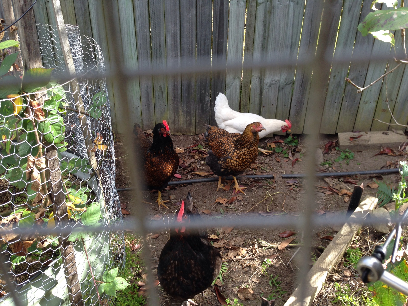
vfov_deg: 42.9
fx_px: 389
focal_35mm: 33
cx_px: 204
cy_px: 153
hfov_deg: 55.4
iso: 50
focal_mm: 4.12
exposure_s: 1/232
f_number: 2.4
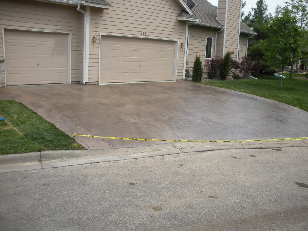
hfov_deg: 52.6
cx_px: 154
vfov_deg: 40.7
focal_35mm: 35
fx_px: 311
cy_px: 116
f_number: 3.5
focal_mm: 6.3
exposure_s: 1/432
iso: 64
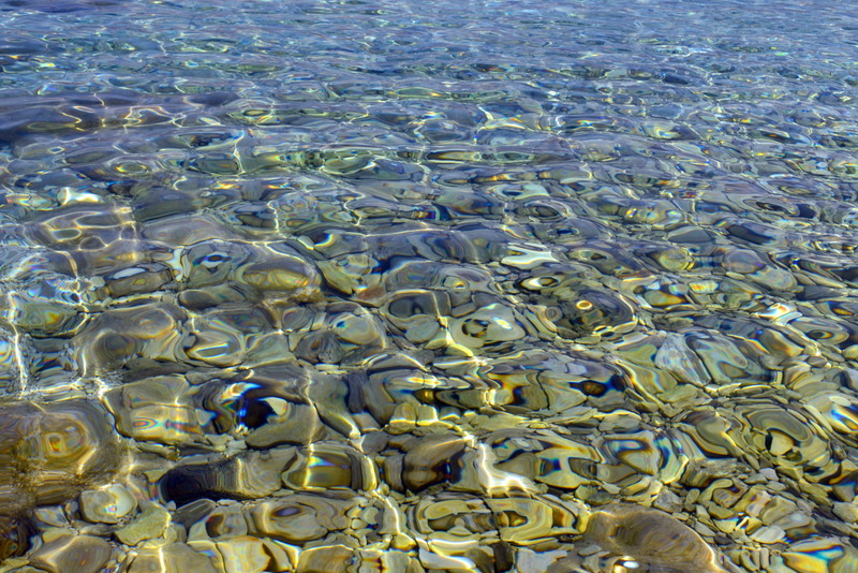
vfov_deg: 29.9
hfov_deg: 43.6
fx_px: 1073
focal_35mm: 45
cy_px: 286
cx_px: 429
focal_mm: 30
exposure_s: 1/500
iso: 320
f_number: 11
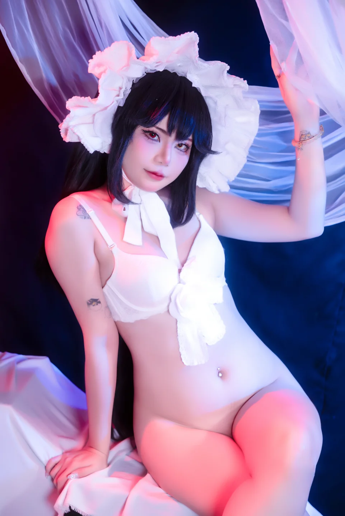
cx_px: 172
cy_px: 258
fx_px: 919
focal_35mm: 64
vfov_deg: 31.4
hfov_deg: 21.3
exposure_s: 1/200
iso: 100
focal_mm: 64
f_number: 4
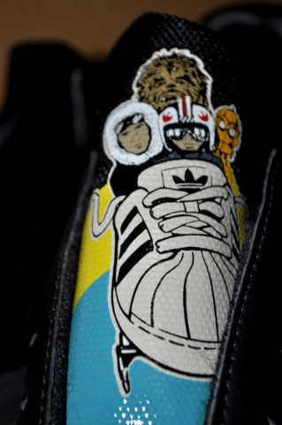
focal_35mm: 82
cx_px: 141
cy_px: 212
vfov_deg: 24.6
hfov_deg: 16.5
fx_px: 971
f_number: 5.6
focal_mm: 55
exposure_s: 1/60
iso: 200
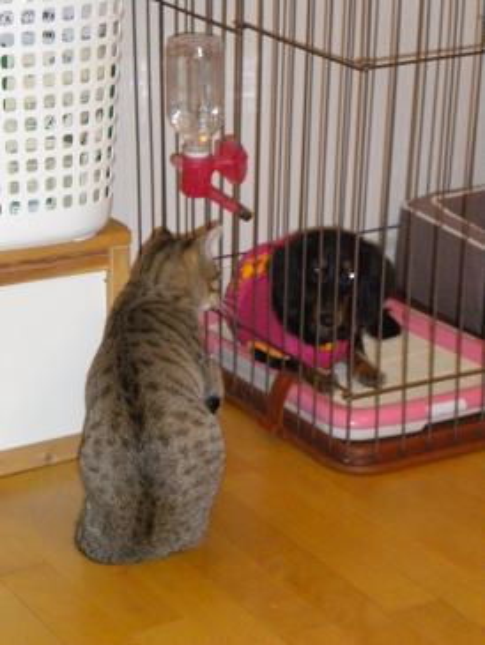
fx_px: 1792
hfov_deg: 15.4
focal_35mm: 96
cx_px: 242
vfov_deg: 20.4
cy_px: 322
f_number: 5.7
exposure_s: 1/60
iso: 800
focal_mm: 17.3
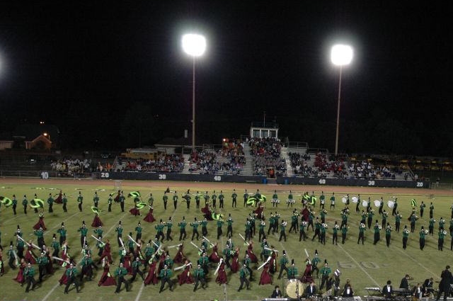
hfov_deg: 46.7
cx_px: 311
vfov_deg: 32.0
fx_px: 513
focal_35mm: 41
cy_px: 230
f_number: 2.8
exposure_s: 1/60
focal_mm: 17
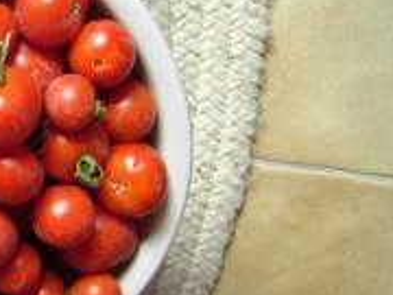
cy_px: 111
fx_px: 988
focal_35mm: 87
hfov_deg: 21.3
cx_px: -41
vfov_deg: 17.0
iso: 200
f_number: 2.8
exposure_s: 1/17
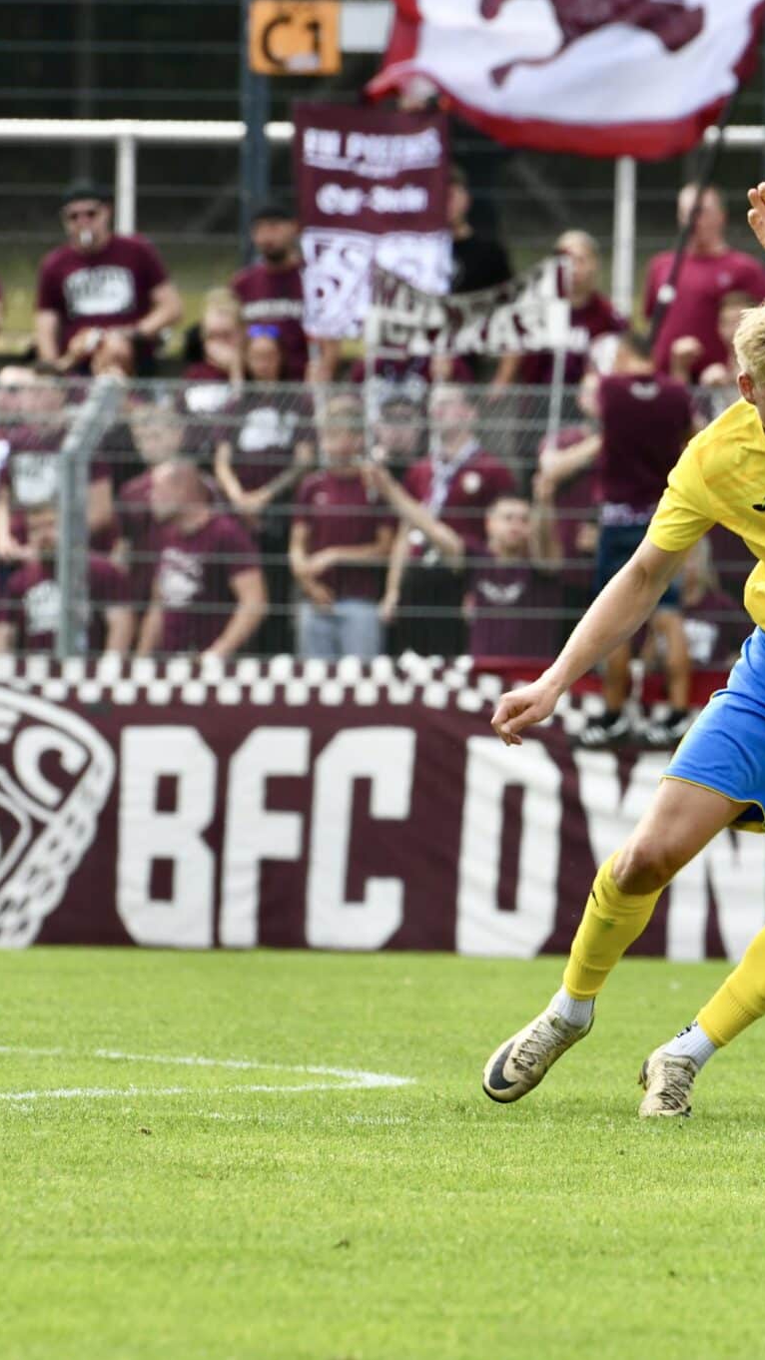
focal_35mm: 630
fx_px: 22722
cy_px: 680
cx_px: 970
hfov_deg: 1.9
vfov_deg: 3.4
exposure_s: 1/1600
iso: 2000
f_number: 10
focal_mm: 400
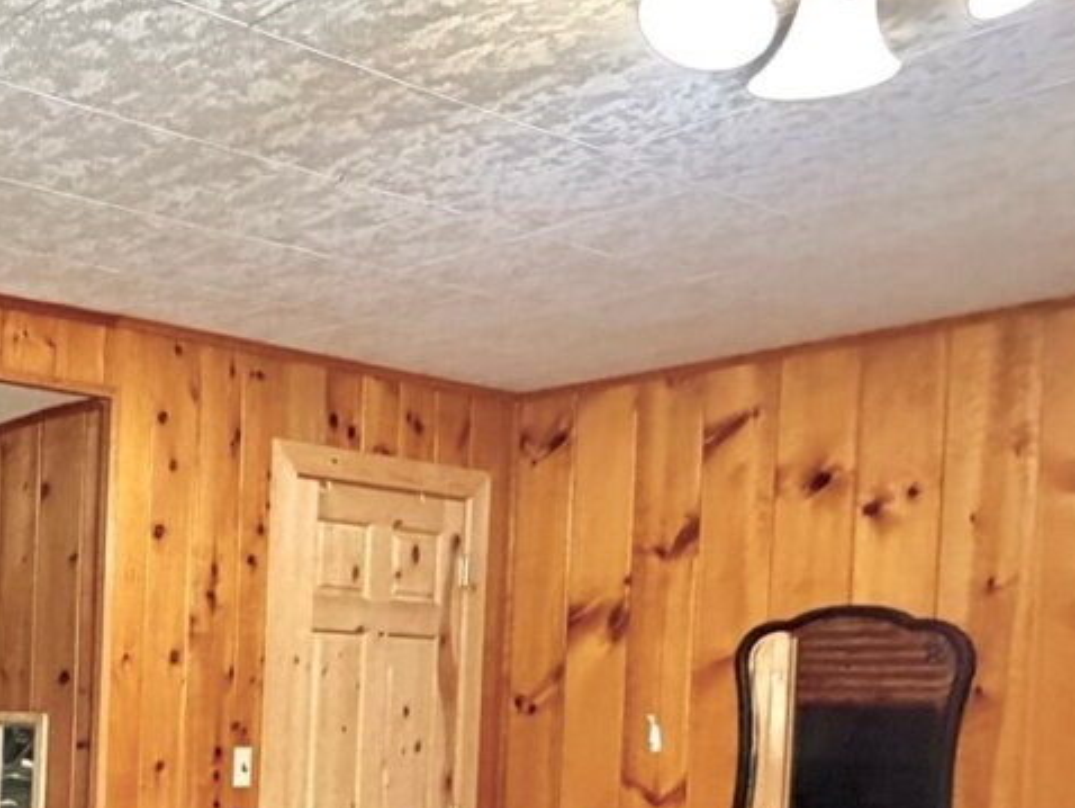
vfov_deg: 33.3
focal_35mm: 41
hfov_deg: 33.9
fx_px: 1274
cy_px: 727
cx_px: -304
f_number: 2.2
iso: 640
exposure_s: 1/60
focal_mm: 2.22
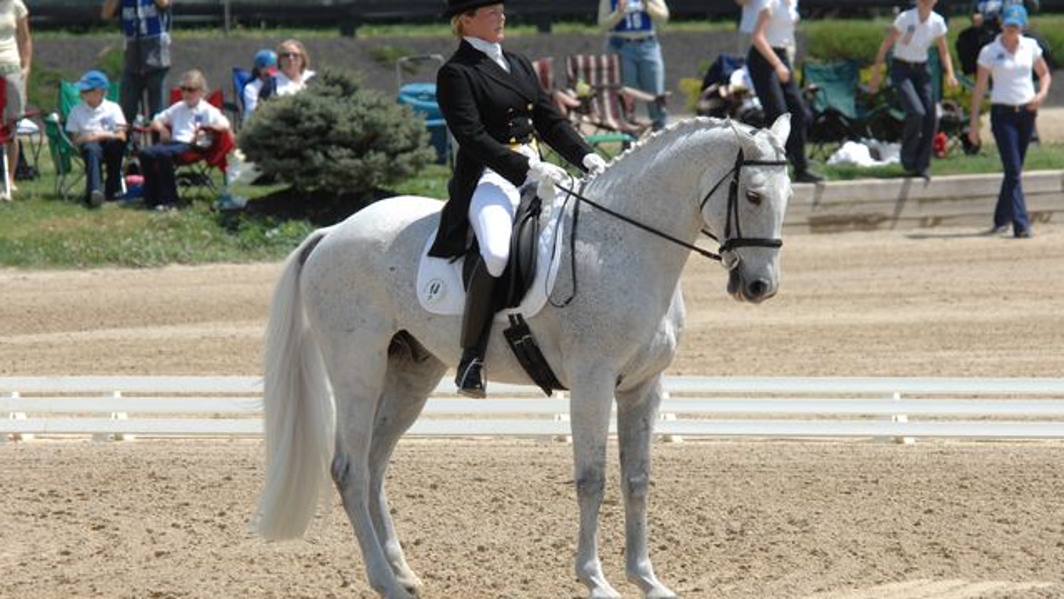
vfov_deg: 3.2
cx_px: 532
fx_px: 10665
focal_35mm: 378
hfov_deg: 5.7
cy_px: 273
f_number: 6.3
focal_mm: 240
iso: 200
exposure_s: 1/800
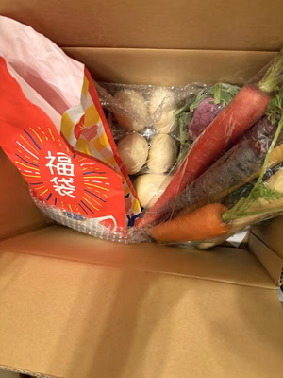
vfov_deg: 67.3
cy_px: 189
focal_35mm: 26
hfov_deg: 53.1
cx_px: 142
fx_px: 283
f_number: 1.6
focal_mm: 5.96
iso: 400
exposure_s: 1/60
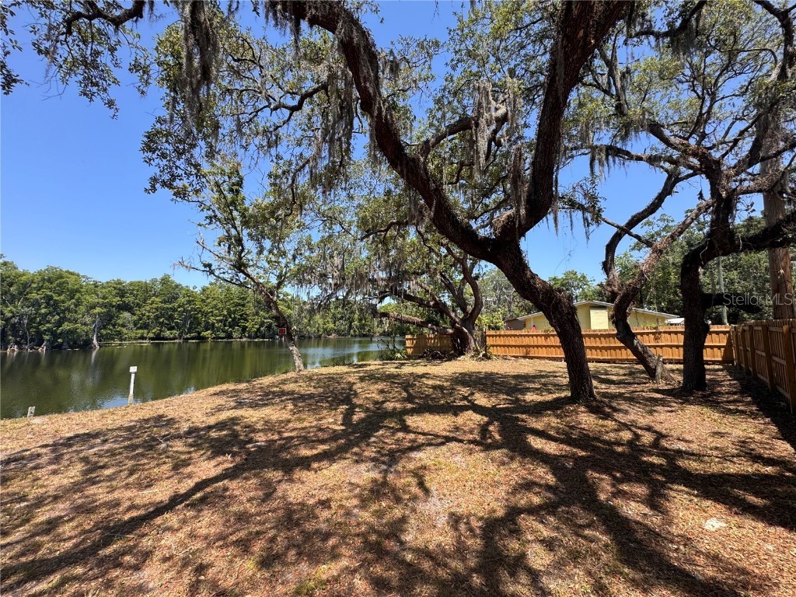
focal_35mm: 14
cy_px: 298
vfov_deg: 85.7
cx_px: 398
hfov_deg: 102.1
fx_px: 322
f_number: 2.2
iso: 40
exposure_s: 1/804
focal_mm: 2.22
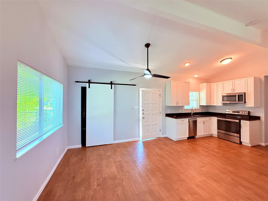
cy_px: 100
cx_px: 134
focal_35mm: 14
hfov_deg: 102.1
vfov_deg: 85.7
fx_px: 108
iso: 320
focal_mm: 2.22
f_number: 2.2
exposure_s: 1/120
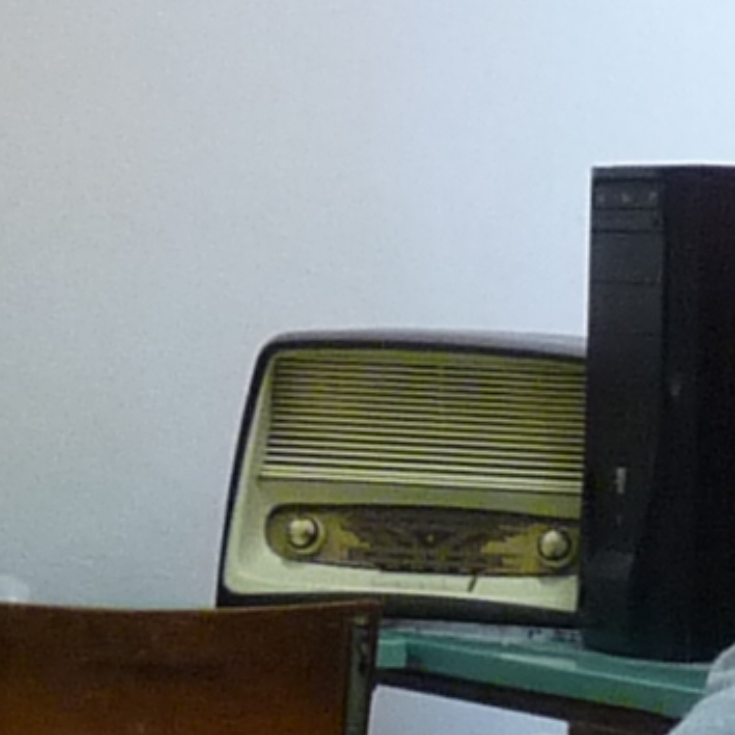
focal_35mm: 225
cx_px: 799
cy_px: 658
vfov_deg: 7.8
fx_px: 5405
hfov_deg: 7.7
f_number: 2.8
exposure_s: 1/30
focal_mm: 4.8
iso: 200
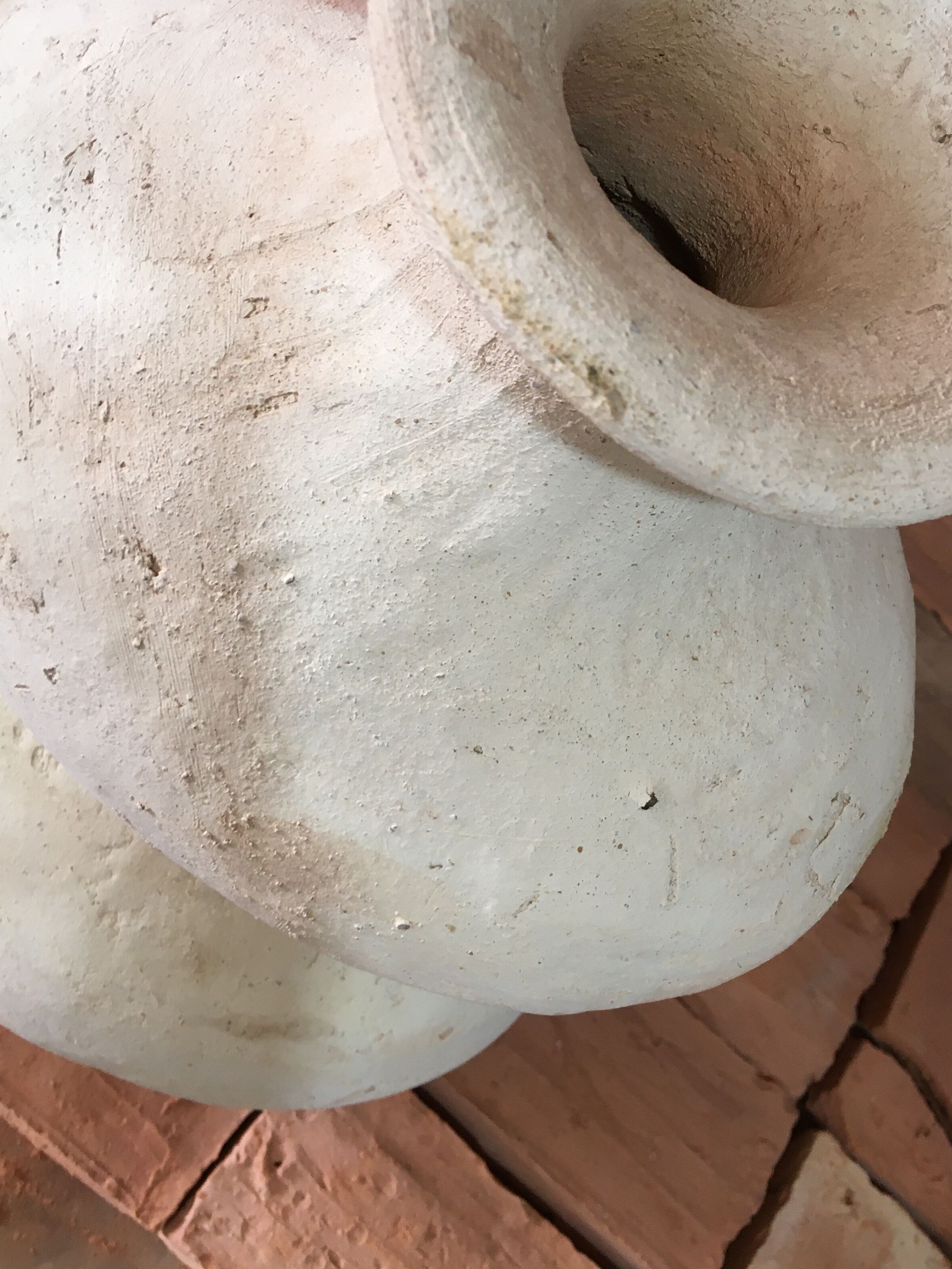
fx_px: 1357
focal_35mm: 37
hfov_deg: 38.6
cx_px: 522
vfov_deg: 49.9
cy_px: 530
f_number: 2.2
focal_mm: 4.15
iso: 64
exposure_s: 1/33
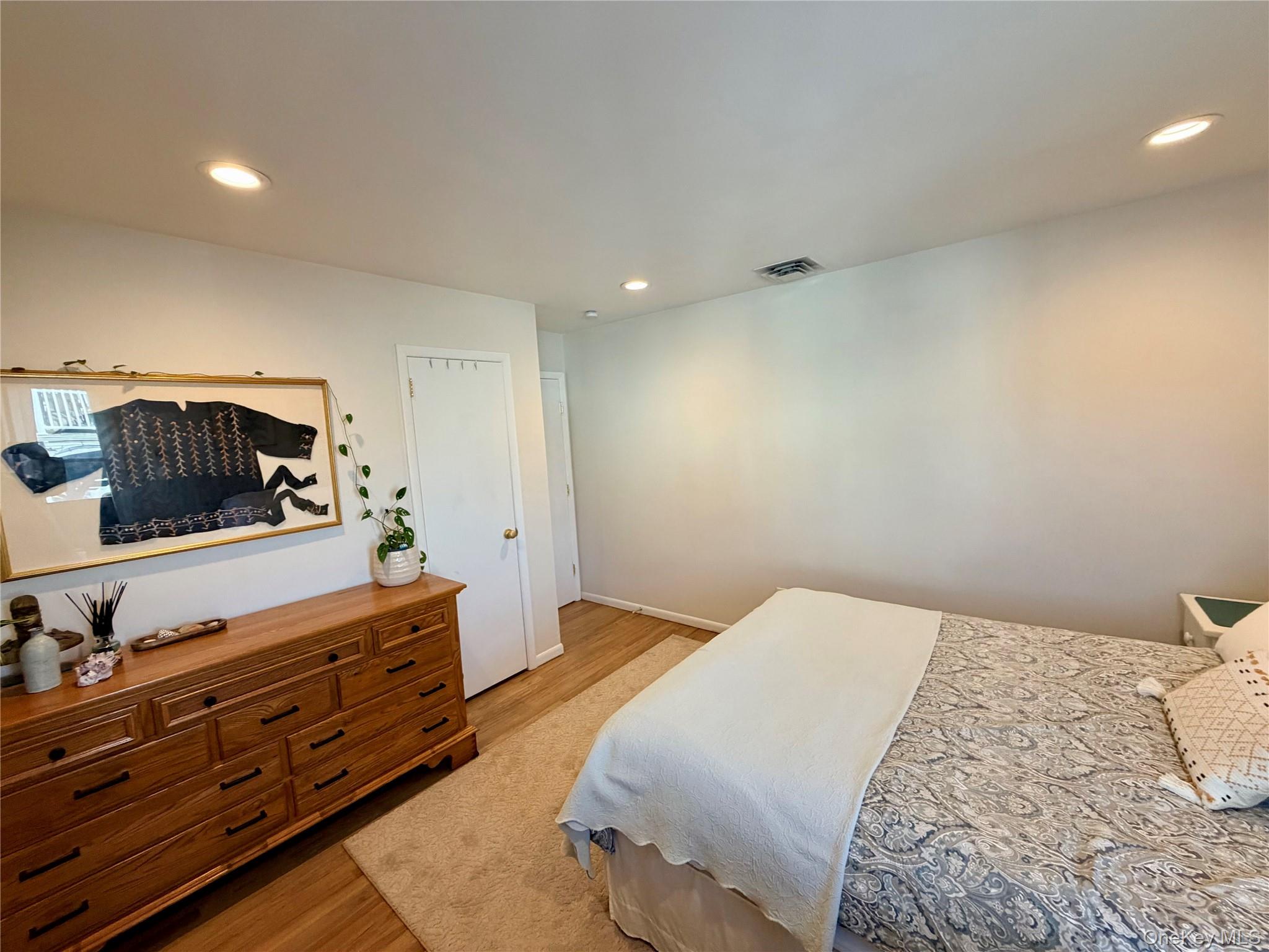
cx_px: 634
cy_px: 476
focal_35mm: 14
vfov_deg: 85.7
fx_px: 513
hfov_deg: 102.1
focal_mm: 2.22
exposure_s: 1/120
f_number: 2.2
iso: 320
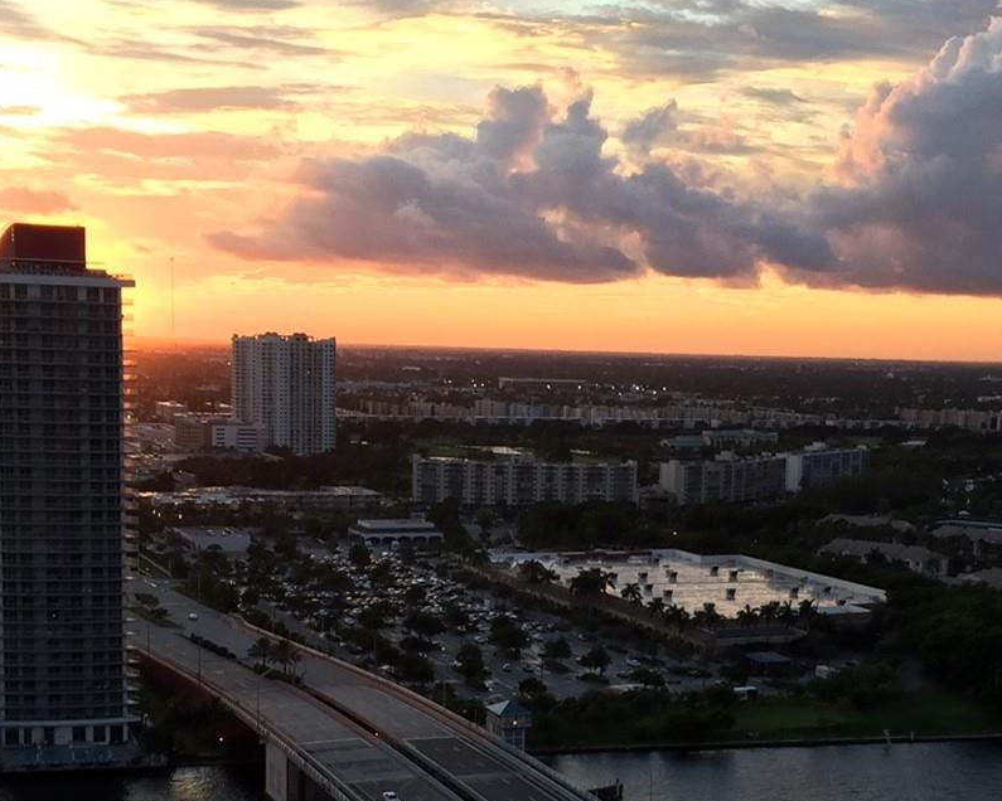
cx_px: 599
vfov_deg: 26.3
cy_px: 608
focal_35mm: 57
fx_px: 1690
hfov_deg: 32.9
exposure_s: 1/120
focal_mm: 4.15
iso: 32
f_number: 2.2
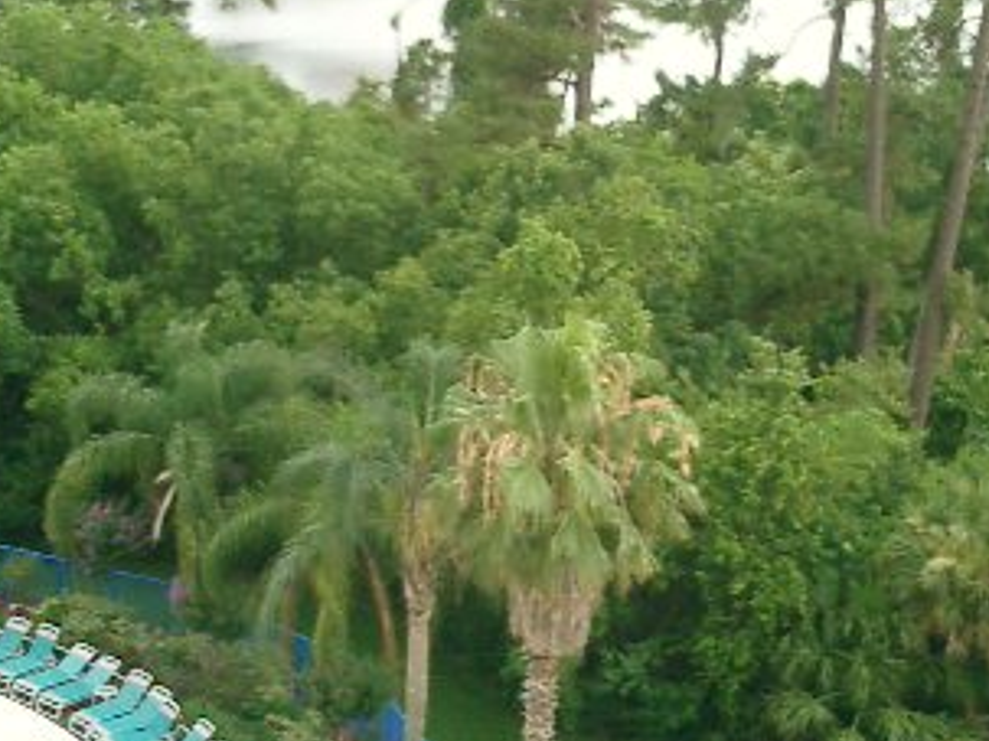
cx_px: 630
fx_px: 2171
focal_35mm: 76
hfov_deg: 25.6
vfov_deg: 19.3
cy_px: 271
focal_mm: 7.5
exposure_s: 1/30
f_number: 3.2
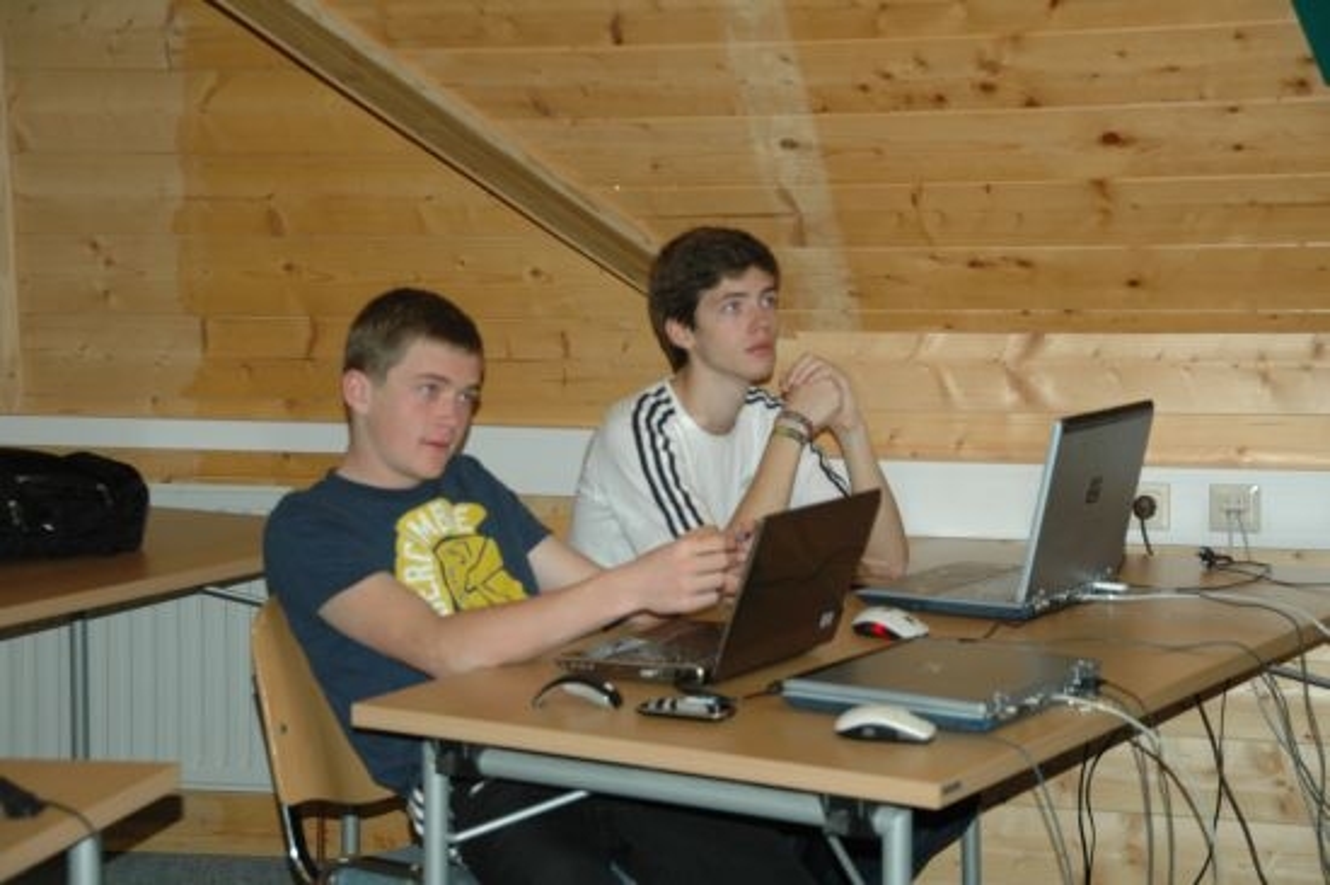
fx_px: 2880
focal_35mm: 78
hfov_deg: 26.0
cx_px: 665
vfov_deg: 17.5
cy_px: 442
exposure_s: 1/60
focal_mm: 52
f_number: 5
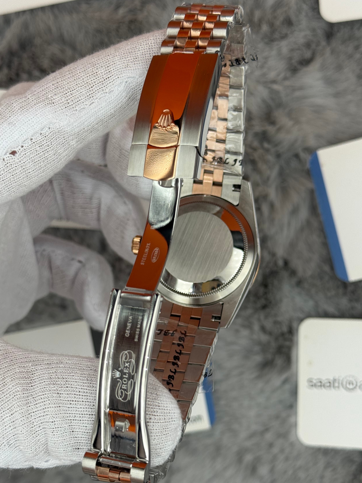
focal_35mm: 58
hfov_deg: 25.2
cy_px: 266
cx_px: 159
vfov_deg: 33.2
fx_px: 809
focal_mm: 6.76
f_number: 1.78
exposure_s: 1/885
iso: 64
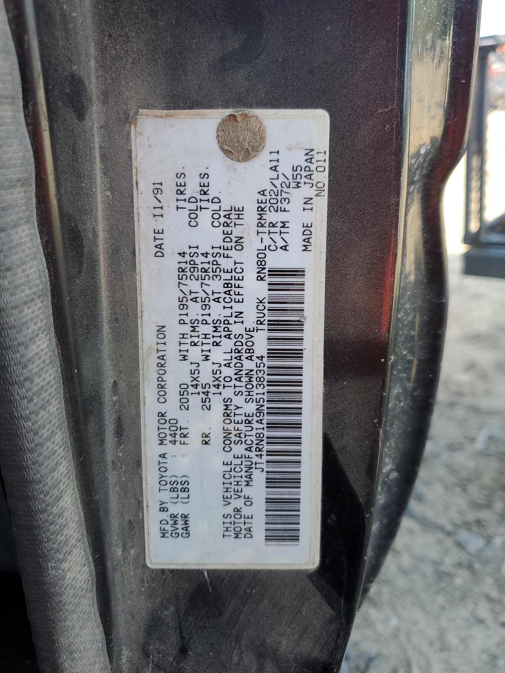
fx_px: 564
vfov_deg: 61.6
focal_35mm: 29
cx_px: 254
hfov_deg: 48.2
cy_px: 319
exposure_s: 1/185
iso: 50
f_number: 1.5
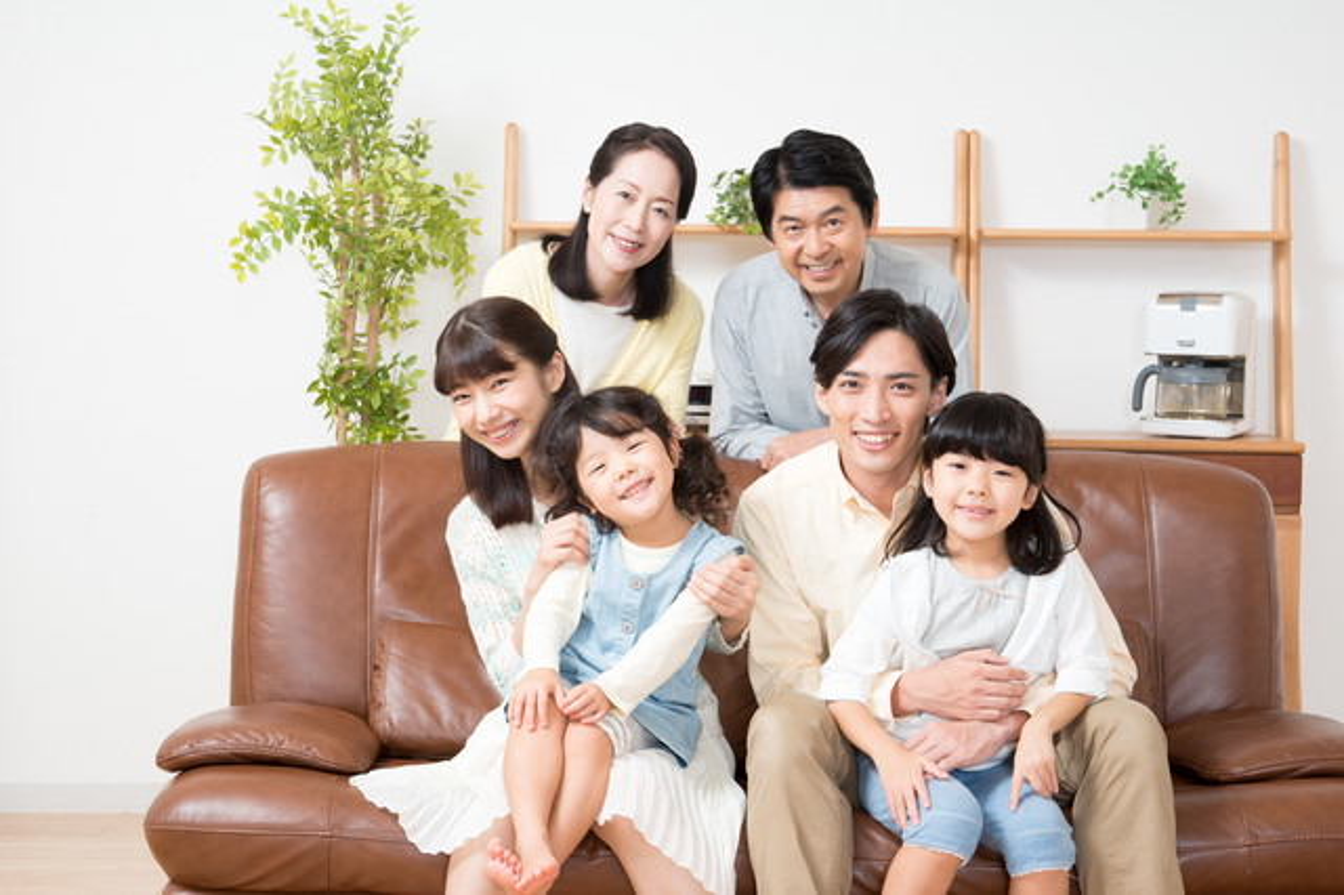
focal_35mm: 70
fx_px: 2612
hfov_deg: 28.9
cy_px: 448
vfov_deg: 19.4
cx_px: 672
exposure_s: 1/125
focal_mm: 70
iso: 100
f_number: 9
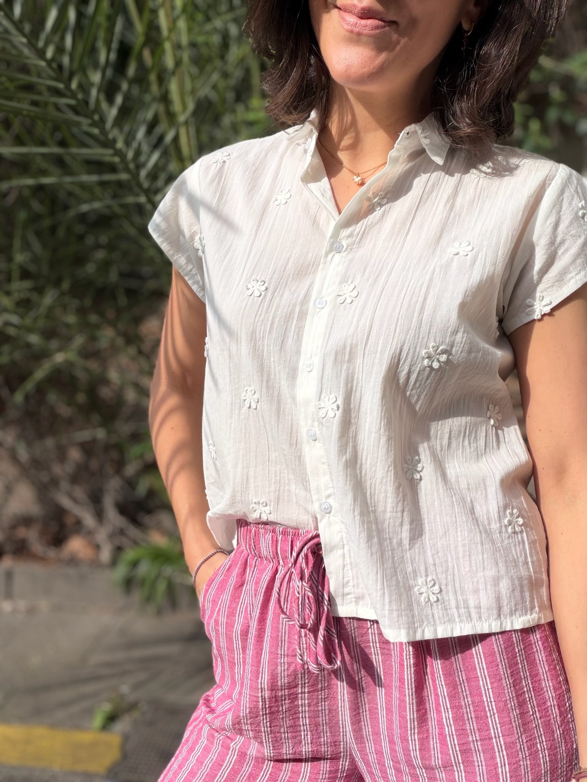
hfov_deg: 46.8
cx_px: 294
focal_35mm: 30
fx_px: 678
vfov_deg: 60.0
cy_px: 391
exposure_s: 1/1613
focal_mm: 2.71
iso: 32
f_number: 1.9
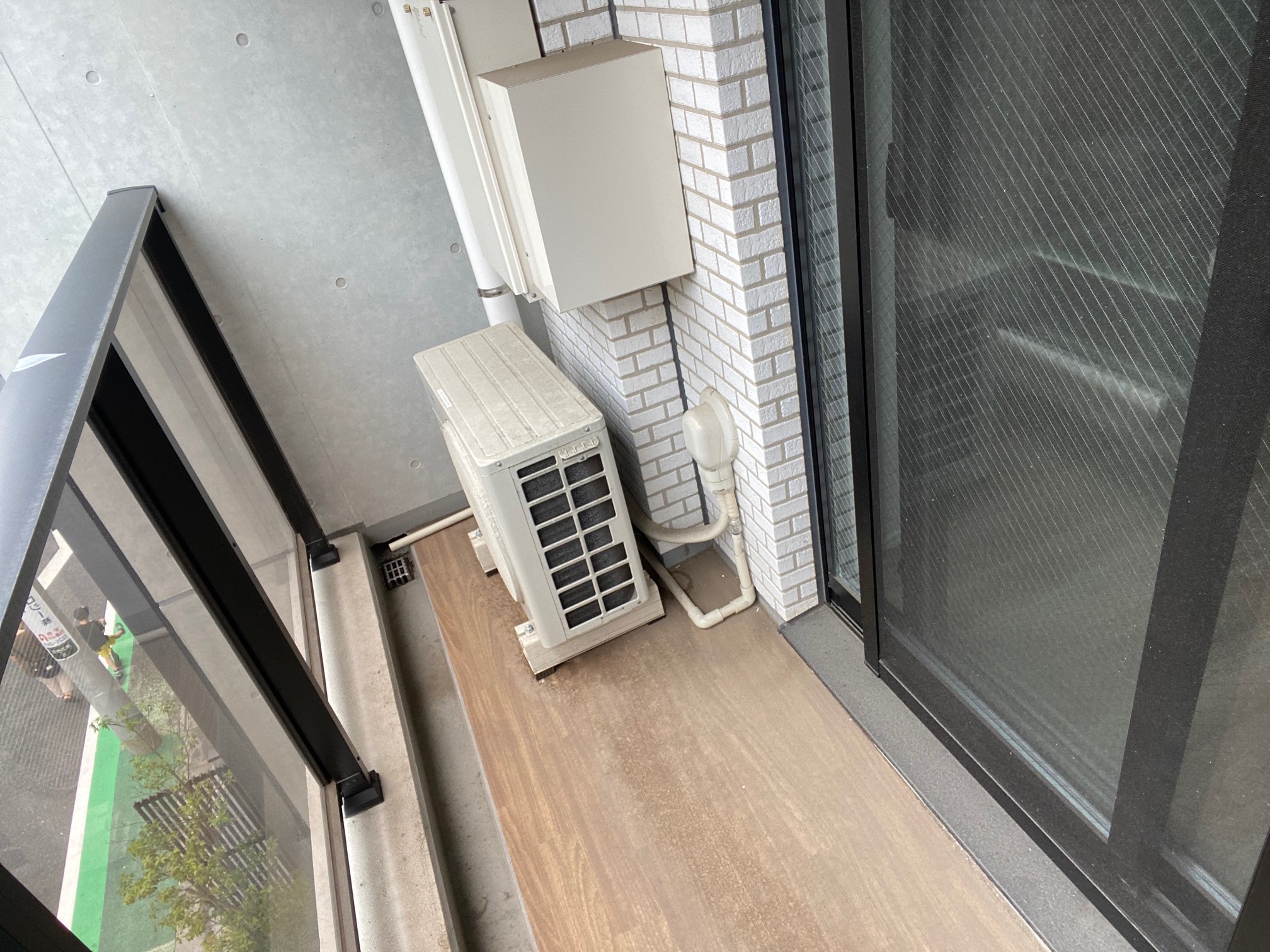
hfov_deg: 73.9
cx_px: 635
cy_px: 476
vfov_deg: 58.9
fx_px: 844
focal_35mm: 23
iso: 64
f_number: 2.2
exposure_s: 1/122
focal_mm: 2.71
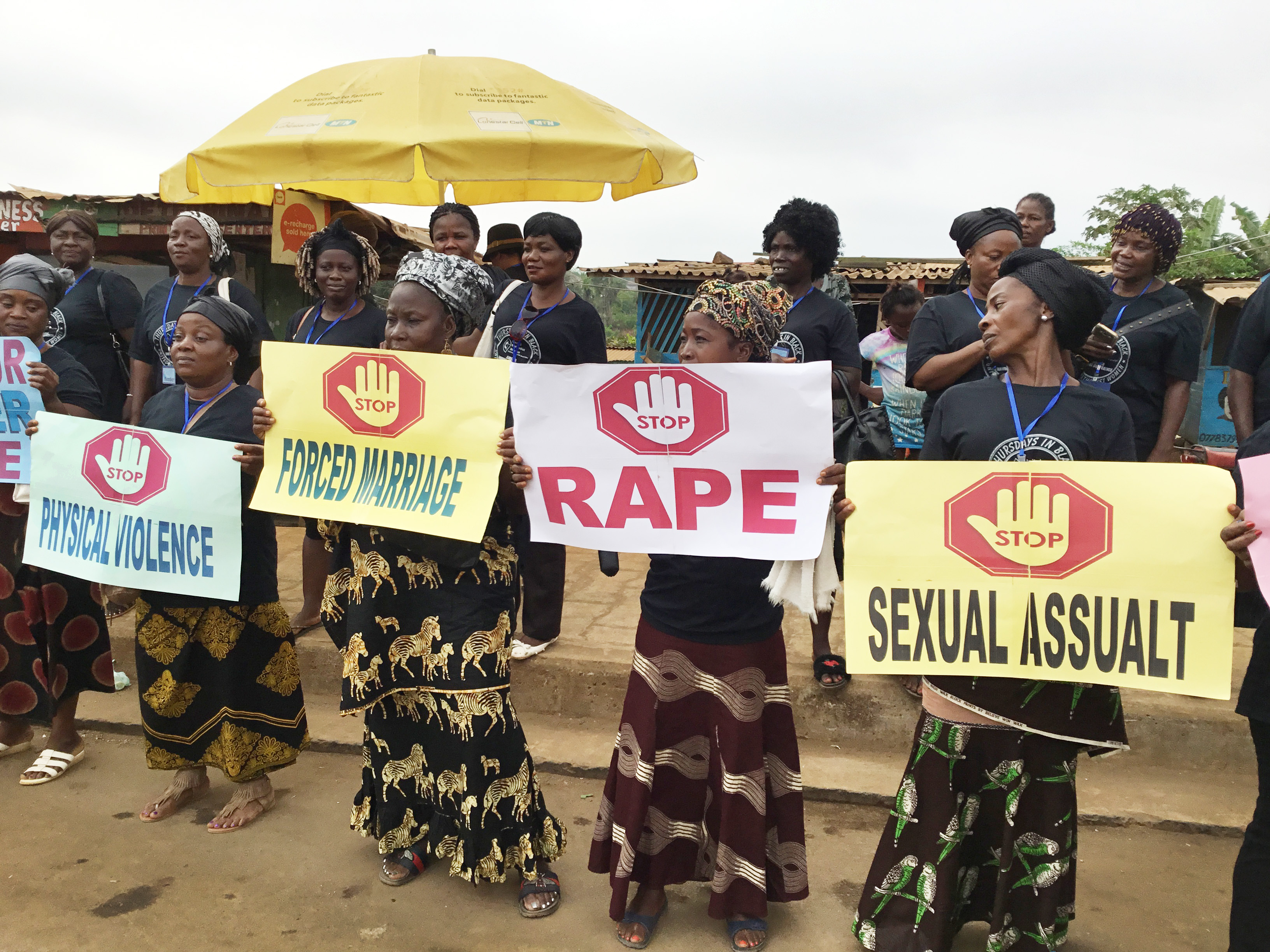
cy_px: 476
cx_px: 635
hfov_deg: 58.4
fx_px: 1137
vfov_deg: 45.4
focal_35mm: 31
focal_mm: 3.3
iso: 25
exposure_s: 1/691
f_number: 2.4
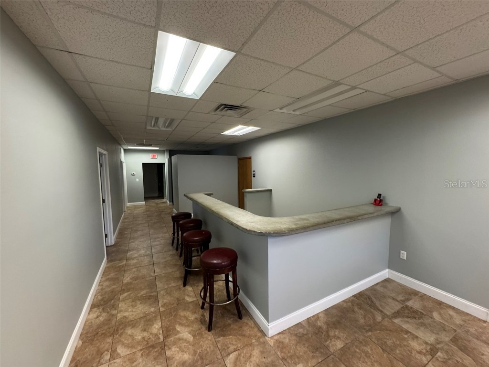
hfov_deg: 102.1
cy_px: 184
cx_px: 244
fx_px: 198
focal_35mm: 14
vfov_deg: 85.7
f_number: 2.2
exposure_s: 1/60
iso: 250
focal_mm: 2.22
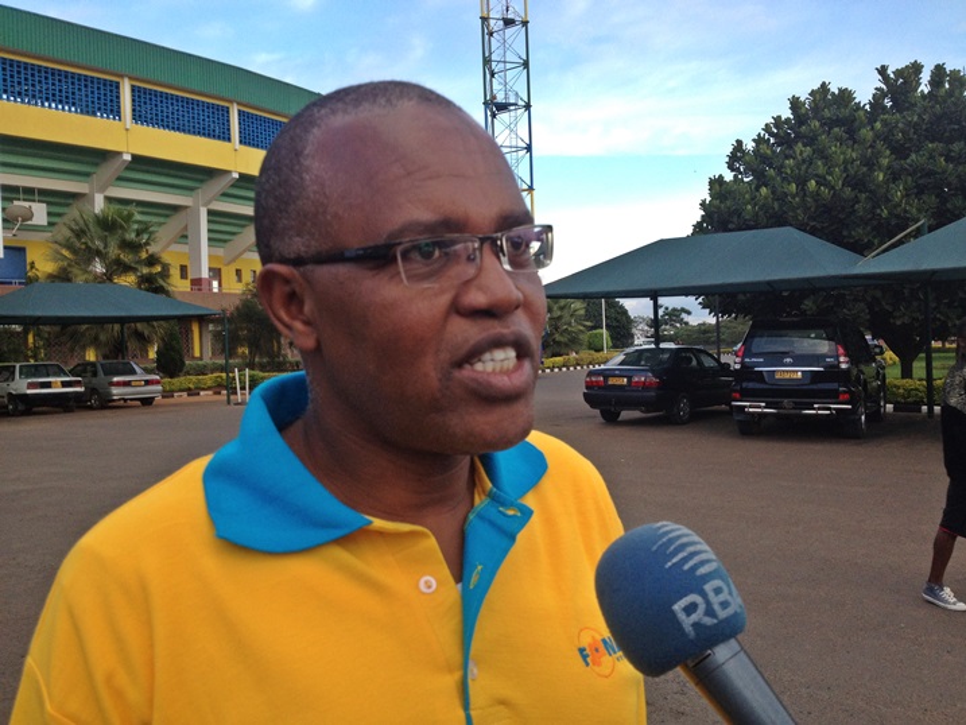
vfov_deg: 40.7
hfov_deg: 52.6
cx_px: 483
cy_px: 362
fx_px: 977
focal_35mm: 35
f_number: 2.4
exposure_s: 1/120
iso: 80
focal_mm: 4.28
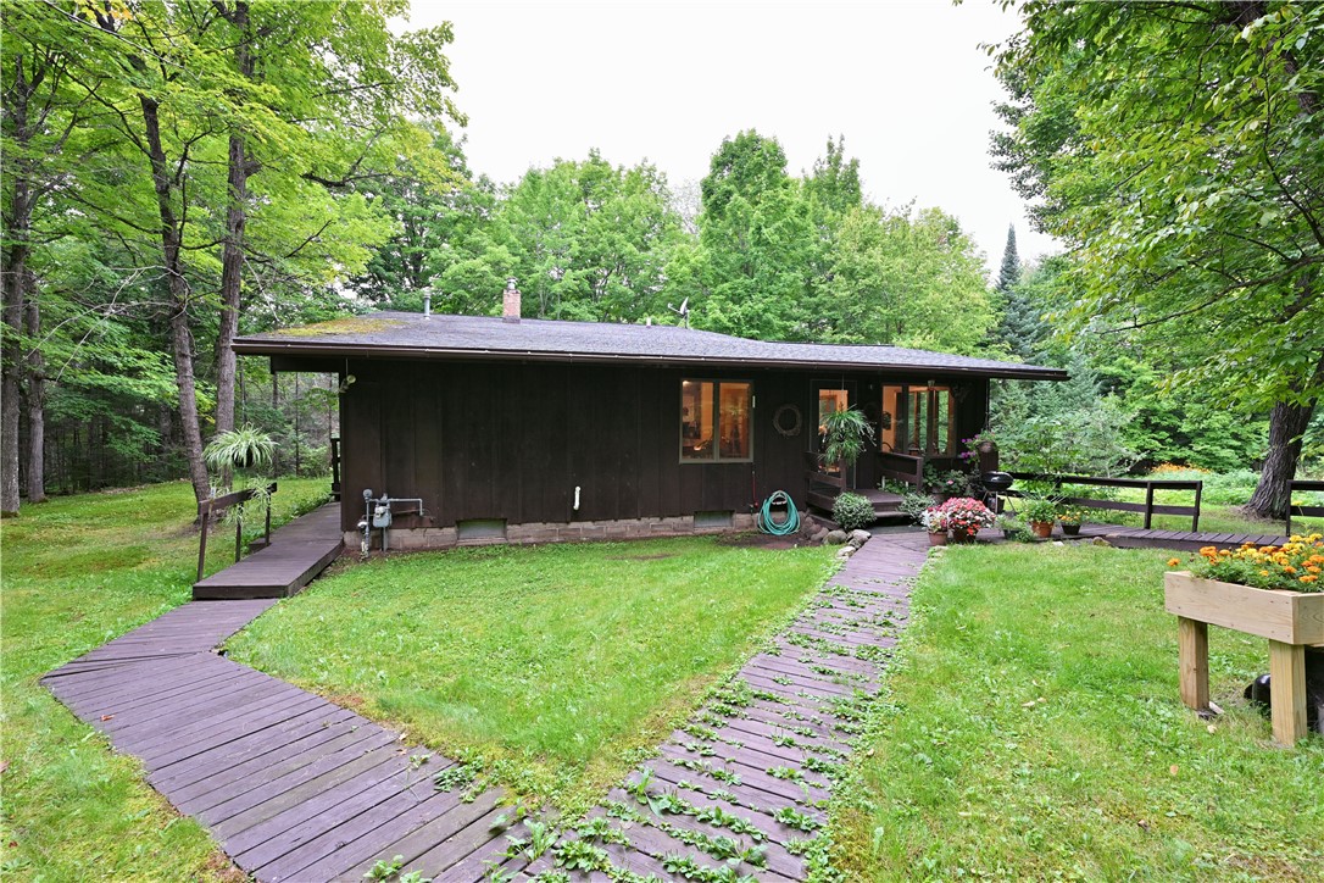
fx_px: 588
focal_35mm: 16
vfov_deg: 73.7
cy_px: 442
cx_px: 662
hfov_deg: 96.7
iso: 360
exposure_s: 1/15
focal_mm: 16
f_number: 5.6
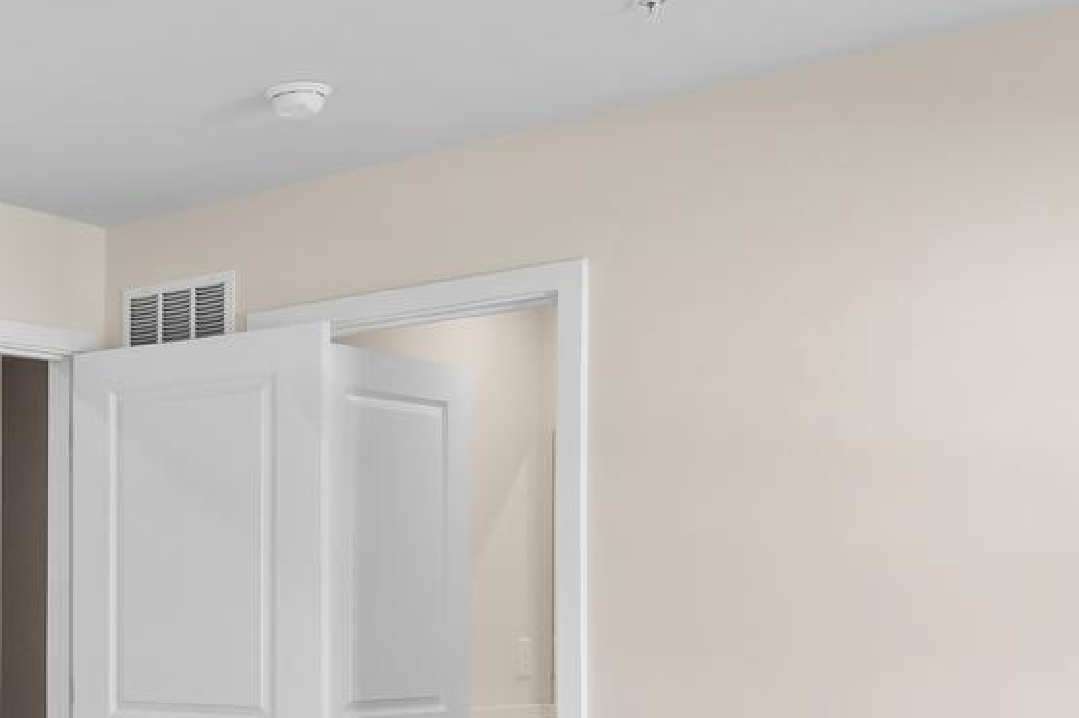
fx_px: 1647
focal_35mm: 55
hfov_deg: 32.2
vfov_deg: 23.9
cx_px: -91
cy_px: 646
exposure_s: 1.6
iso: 100
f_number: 13
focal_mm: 10
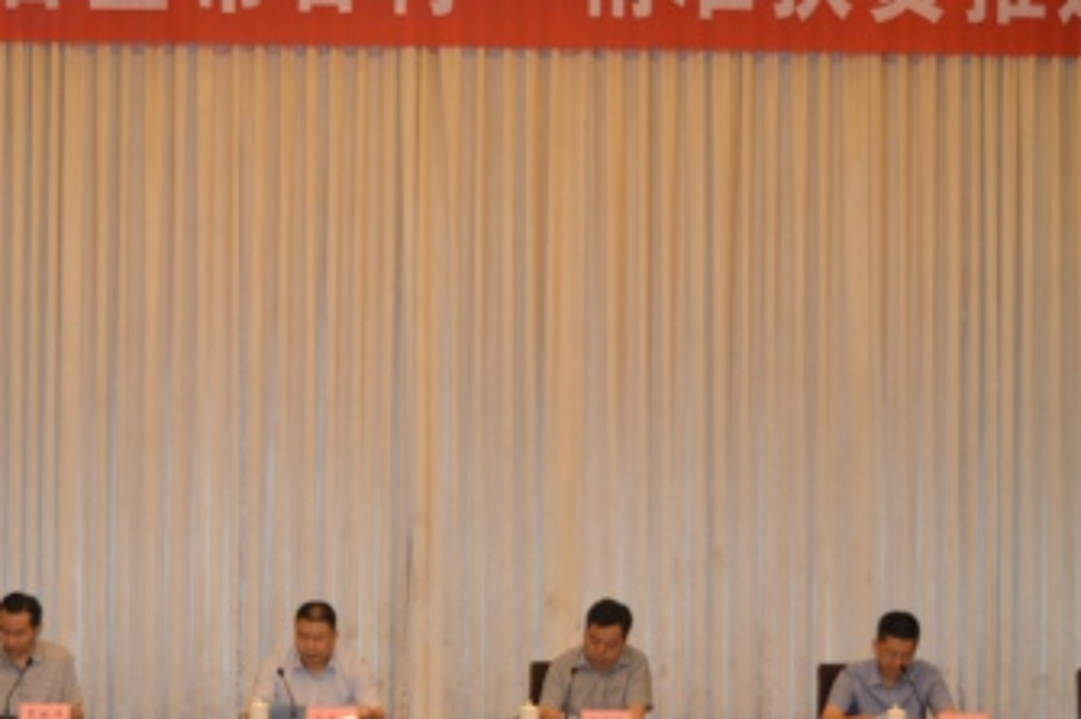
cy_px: 532
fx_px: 3091
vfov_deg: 13.2
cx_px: 336
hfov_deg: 19.8
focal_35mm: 103
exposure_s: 1/60
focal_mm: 34
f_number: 4.5
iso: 640
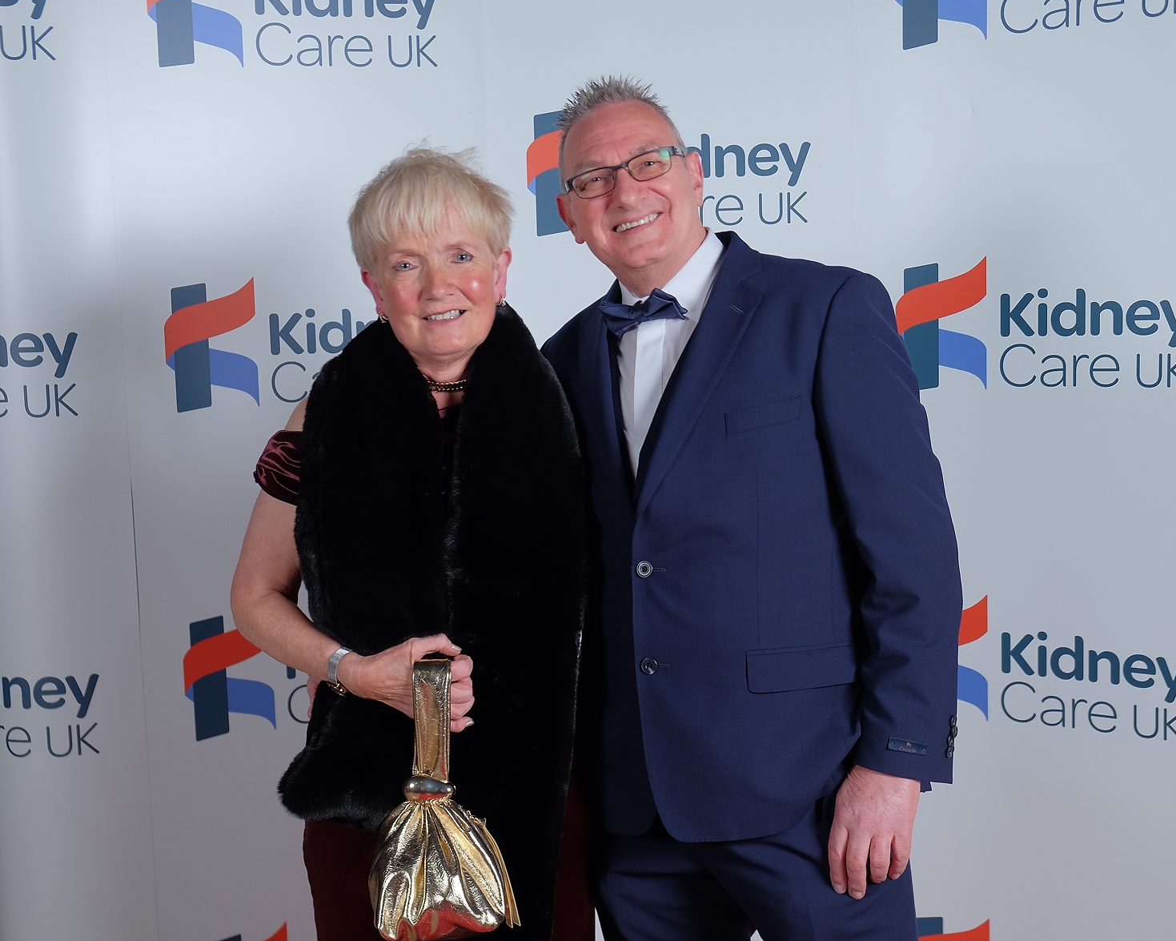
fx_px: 1601
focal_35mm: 46
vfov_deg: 32.7
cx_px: 605
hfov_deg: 40.3
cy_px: 464
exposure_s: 1/180
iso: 400
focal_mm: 26.5
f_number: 4
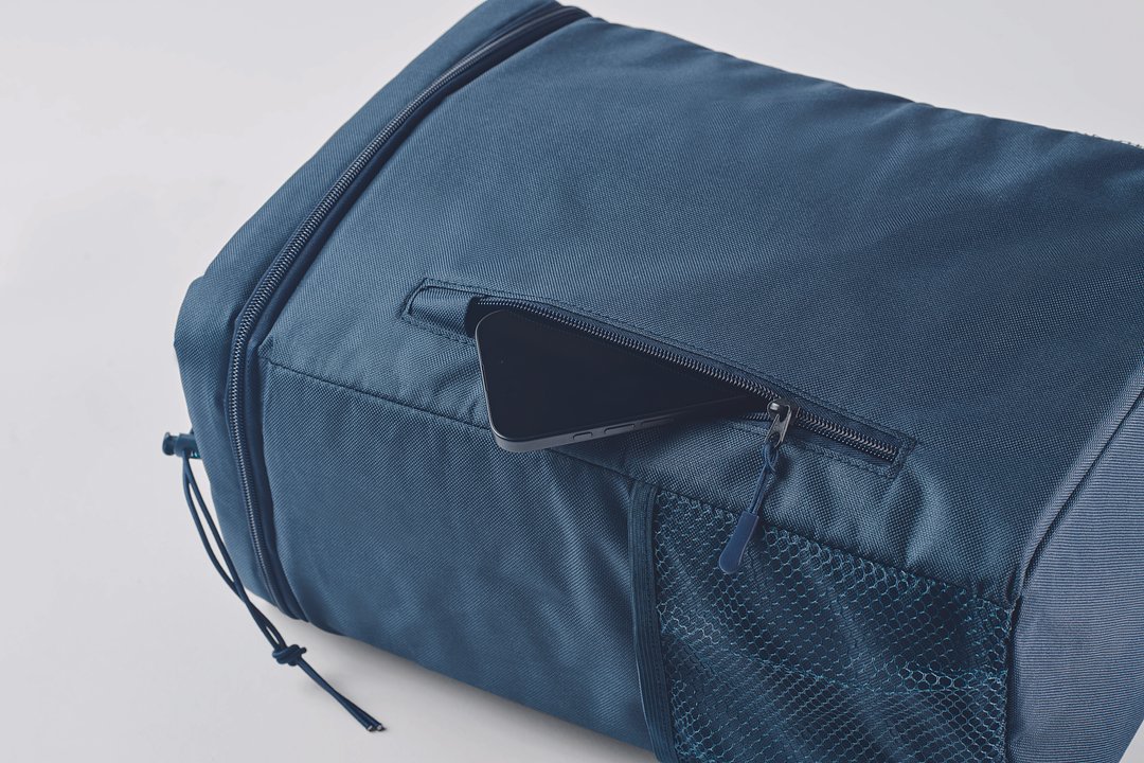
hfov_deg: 23.9
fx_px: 2701
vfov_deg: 16.1
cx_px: 572
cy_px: 382
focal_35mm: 85
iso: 125
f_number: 11
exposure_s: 1/125
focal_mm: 85
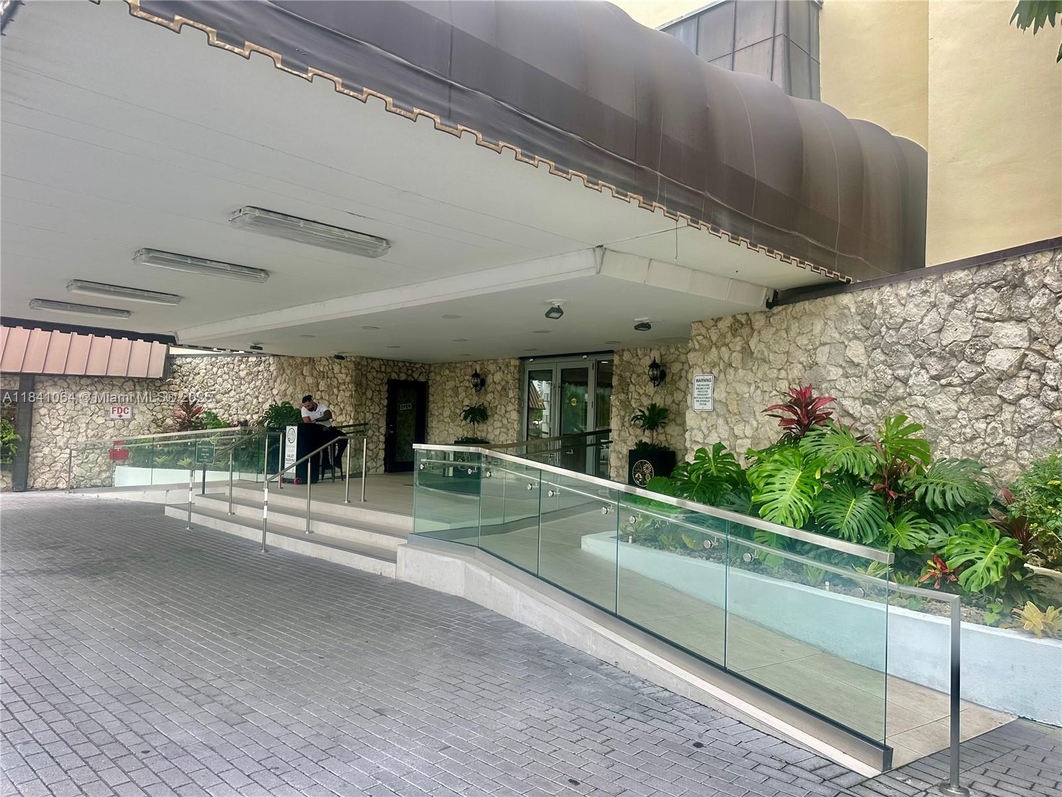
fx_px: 736
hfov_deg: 71.6
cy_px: 398
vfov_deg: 56.8
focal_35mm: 24
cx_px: 531
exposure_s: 1/779
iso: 80
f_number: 1.78
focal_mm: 6.86
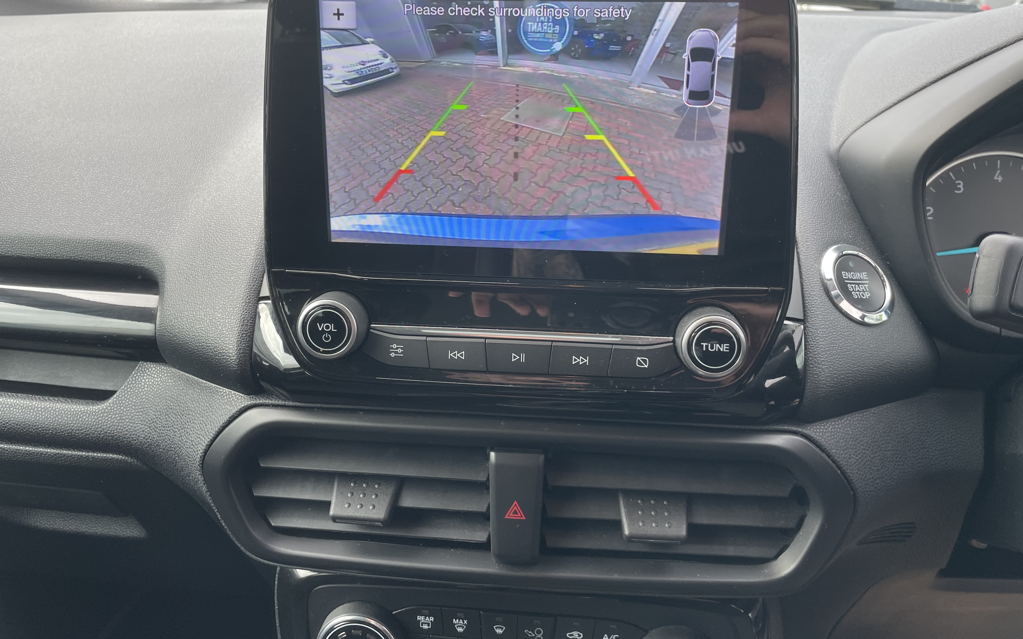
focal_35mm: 28
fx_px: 781
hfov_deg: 66.5
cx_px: 518
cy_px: 263
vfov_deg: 44.4
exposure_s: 1/191
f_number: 1.6
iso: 32
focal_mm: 4.2
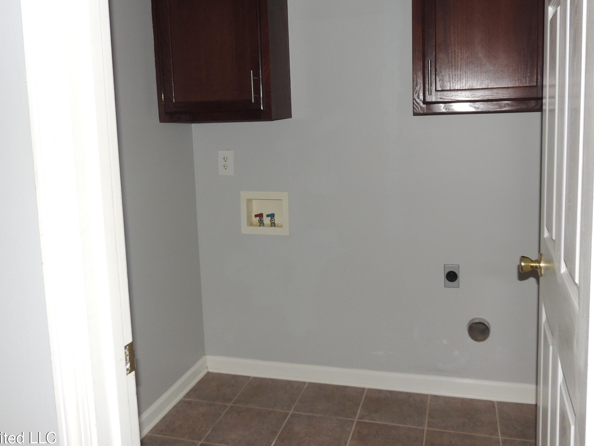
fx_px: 515
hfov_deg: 59.9
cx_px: 314
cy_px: 185
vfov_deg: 46.6
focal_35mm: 30
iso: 200
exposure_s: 1/30
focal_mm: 4.3
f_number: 3
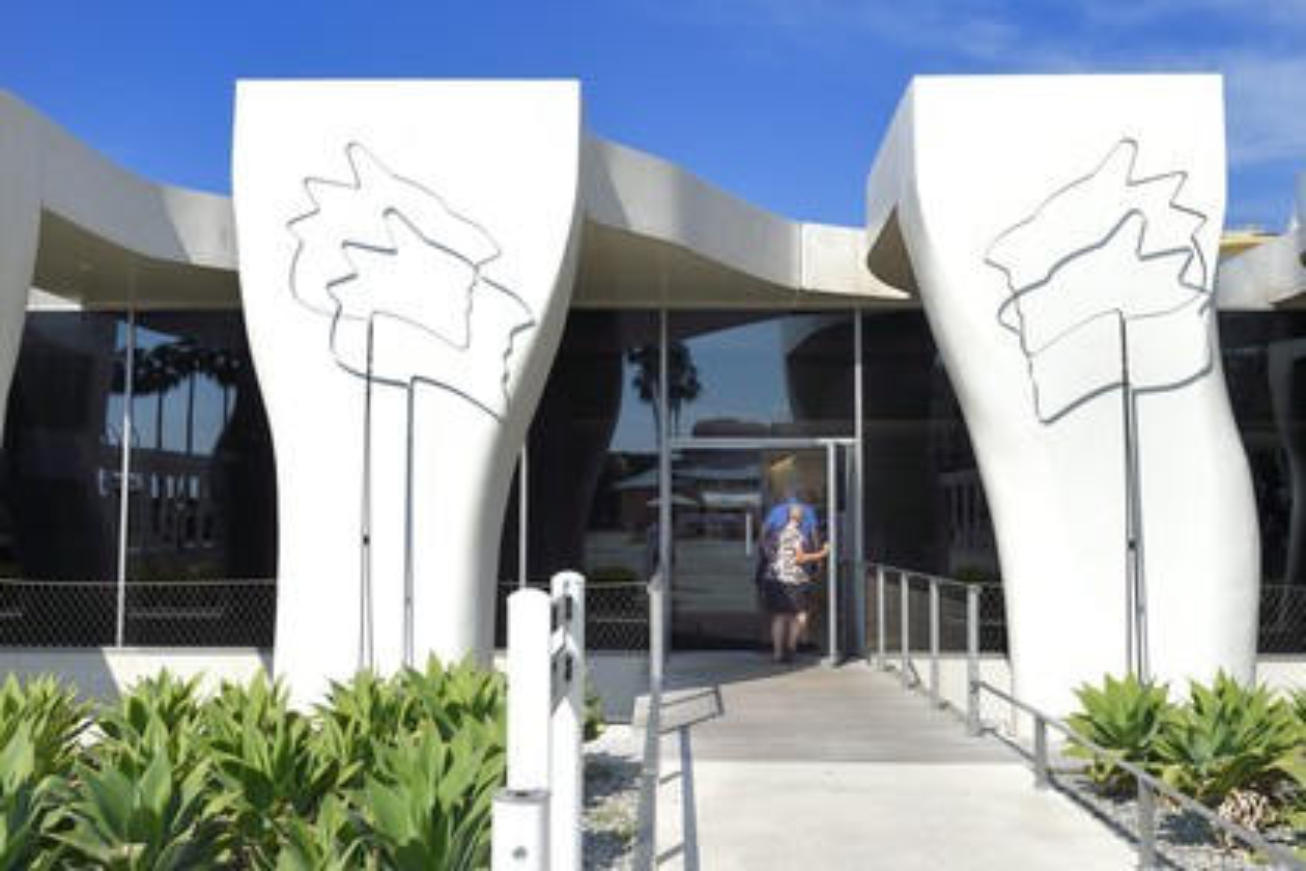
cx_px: 653
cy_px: 436
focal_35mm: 29
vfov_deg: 45.0
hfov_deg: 63.7
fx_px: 1052
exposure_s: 1/320
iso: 200
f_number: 11
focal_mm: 29
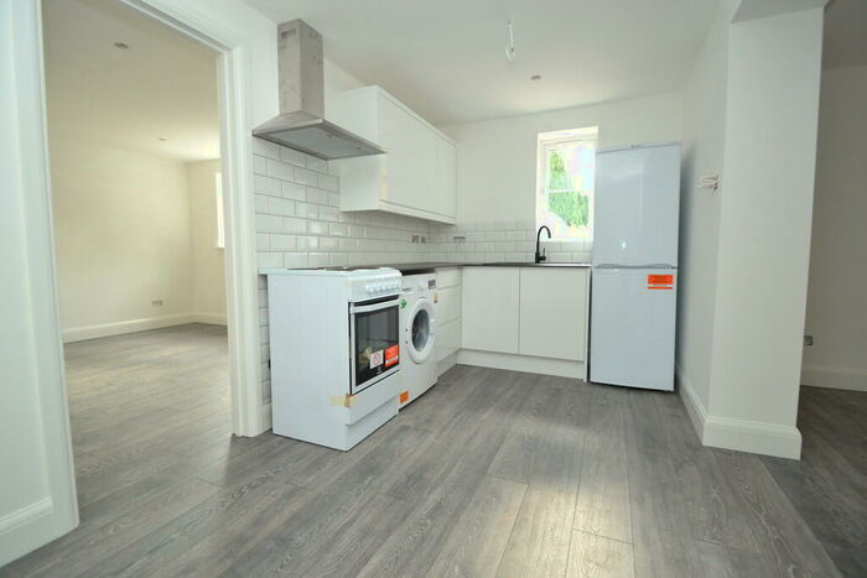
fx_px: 361
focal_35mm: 15
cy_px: 289
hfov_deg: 100.4
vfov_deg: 77.4
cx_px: 434
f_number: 3.5
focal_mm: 10
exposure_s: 1/60
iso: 450
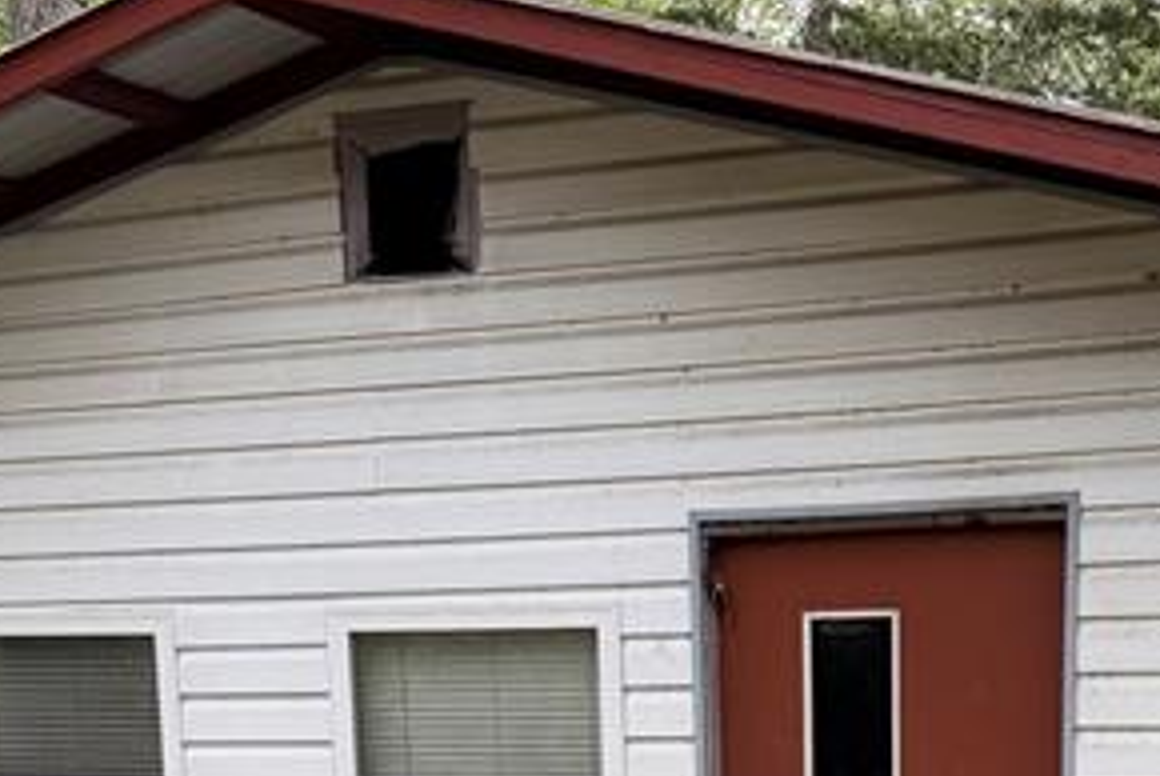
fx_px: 2838
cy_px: 1224
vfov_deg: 14.4
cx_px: 804
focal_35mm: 88
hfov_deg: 23.0
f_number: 1.78
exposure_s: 1/365
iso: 80
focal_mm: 6.76
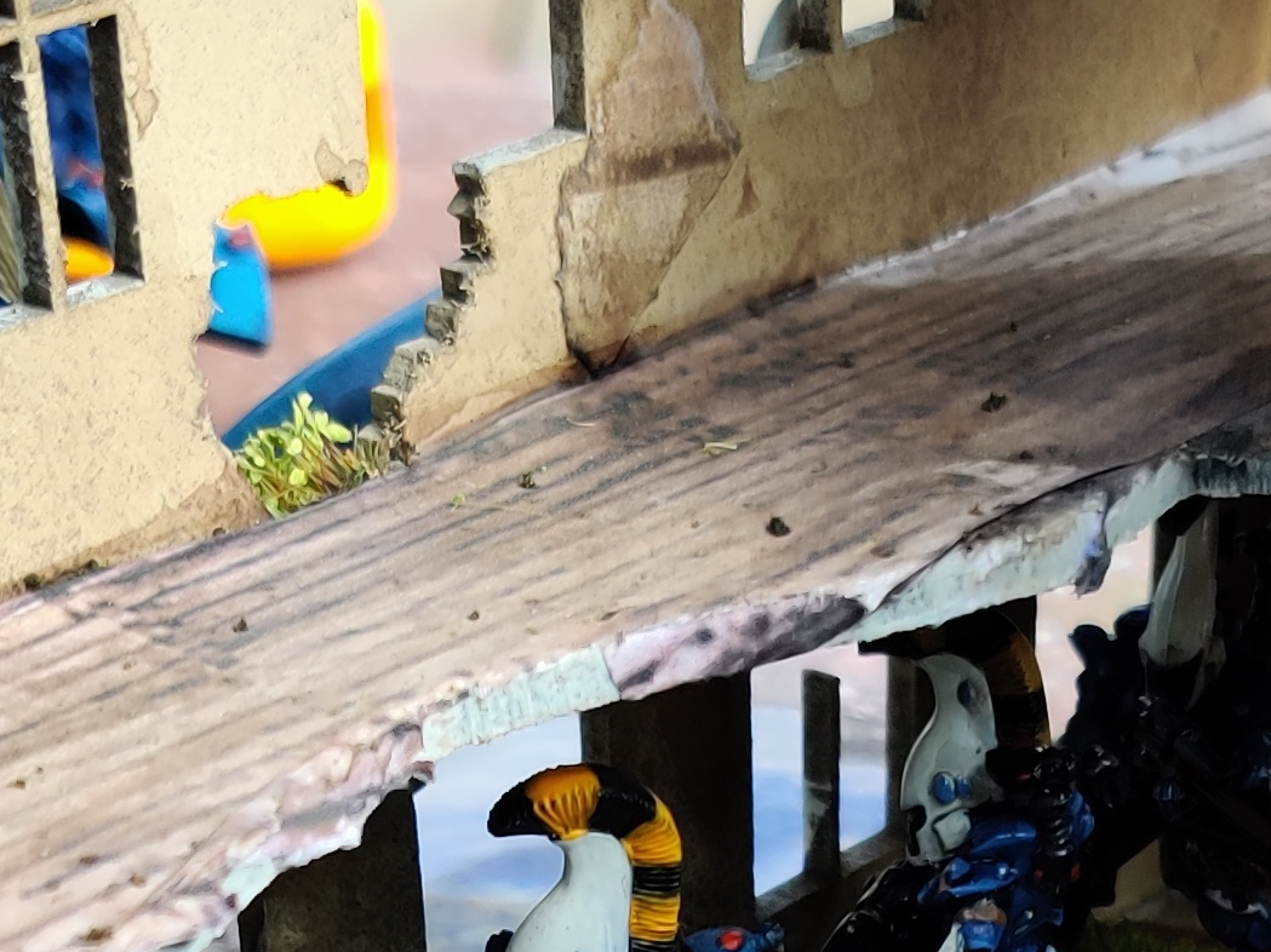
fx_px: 3781
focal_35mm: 103
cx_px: 872
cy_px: 1461
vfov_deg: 13.5
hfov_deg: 19.0
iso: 100
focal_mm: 4.75
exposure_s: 1/419
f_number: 1.65
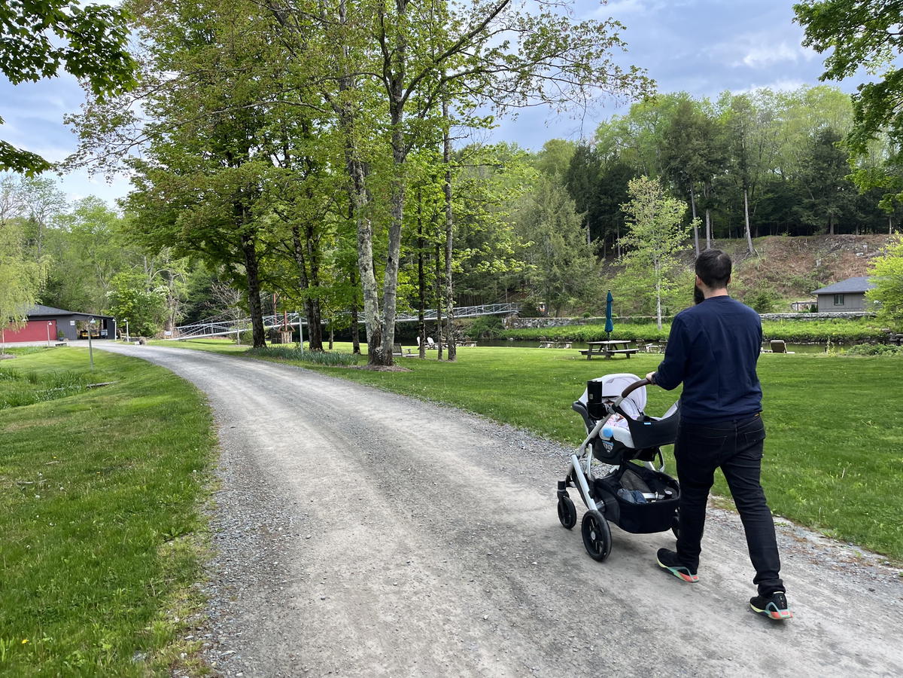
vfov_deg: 53.1
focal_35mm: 26
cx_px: 452
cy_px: 339
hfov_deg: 67.3
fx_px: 678
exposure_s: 1/279
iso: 40
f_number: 1.6
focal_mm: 5.1
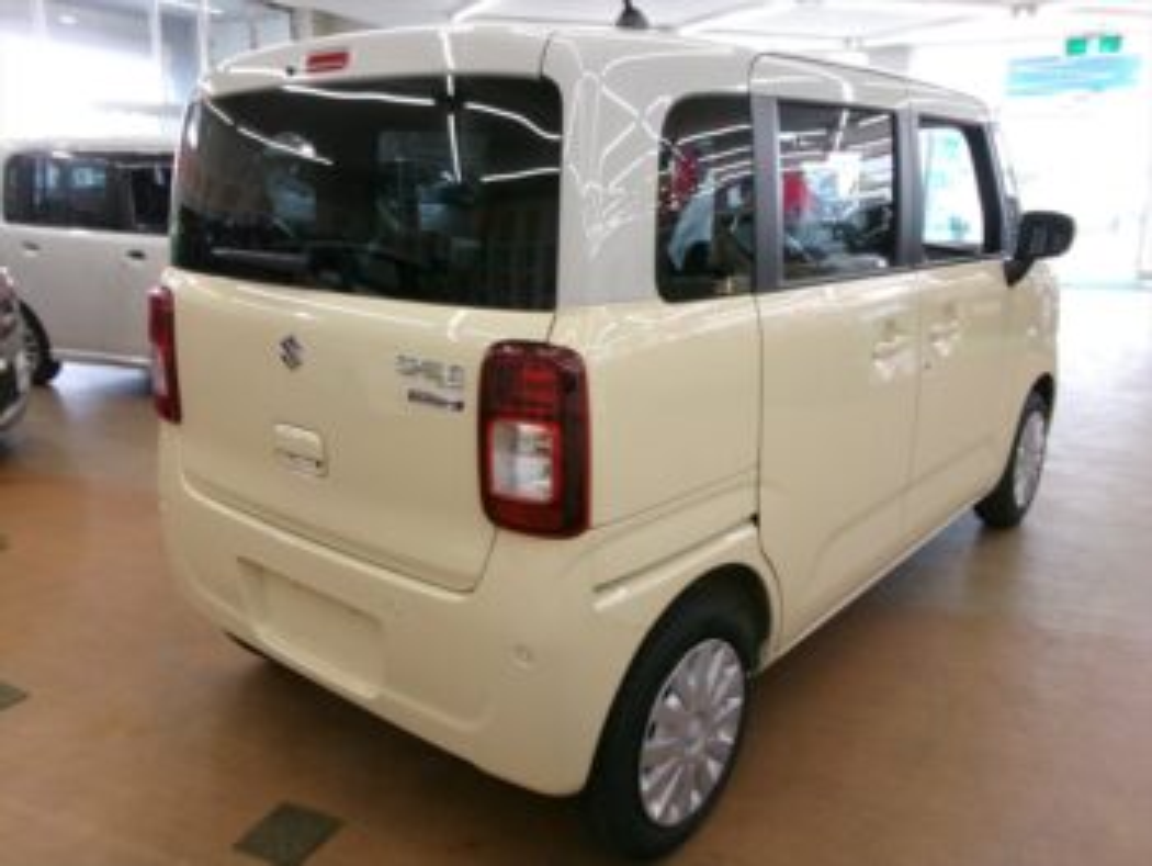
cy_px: 433
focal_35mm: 28
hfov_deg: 63.4
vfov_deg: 49.8
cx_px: 576
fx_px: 932
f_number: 3.9
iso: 143
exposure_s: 1/34
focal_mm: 5.1
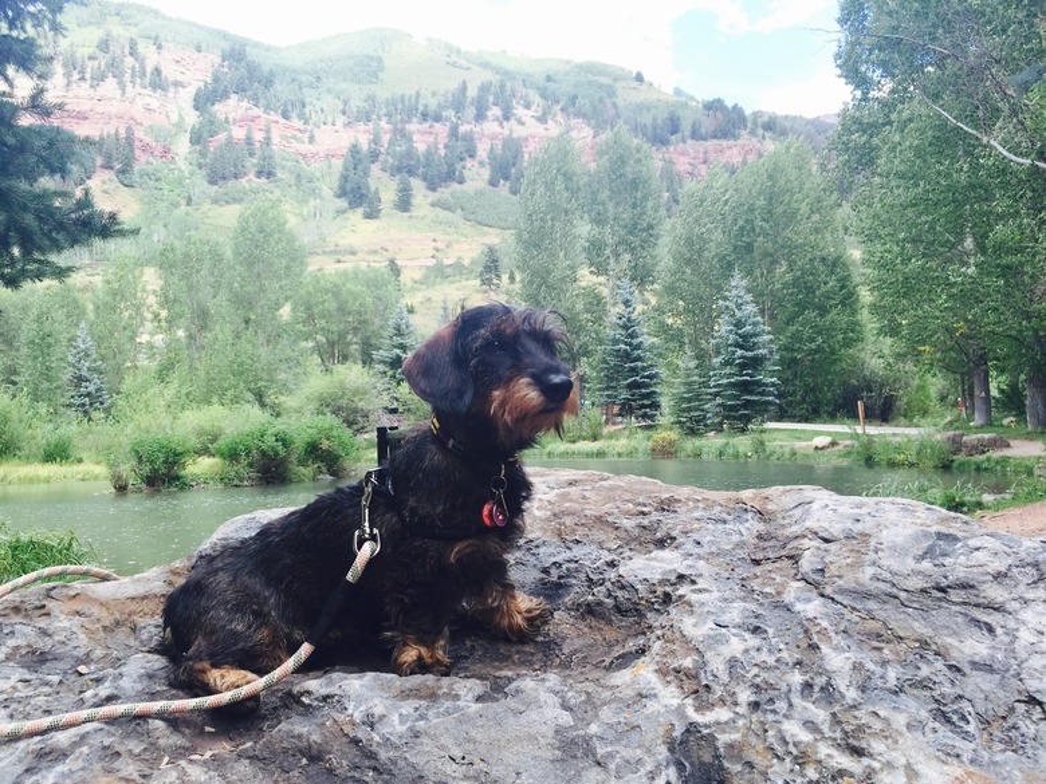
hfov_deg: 61.7
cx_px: 523
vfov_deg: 48.2
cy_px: 392
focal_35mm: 29
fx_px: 876
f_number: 2.2
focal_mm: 4.15
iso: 32
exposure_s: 1/291
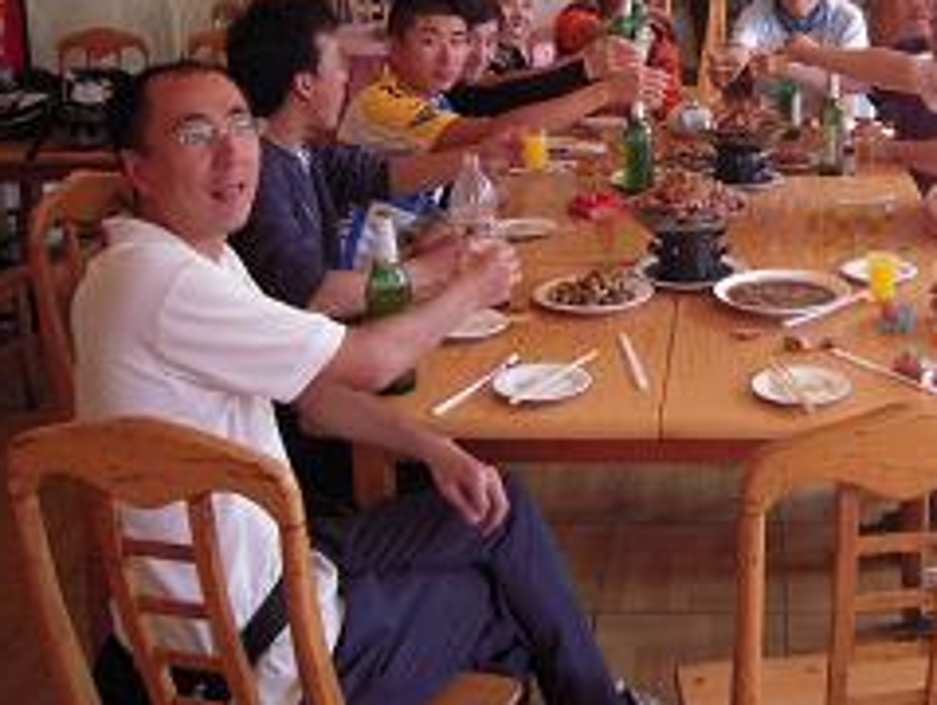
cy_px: 121
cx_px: 717
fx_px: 1301
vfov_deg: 29.5
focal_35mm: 48
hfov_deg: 38.4
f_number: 2.7
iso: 400
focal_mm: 5
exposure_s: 1/100
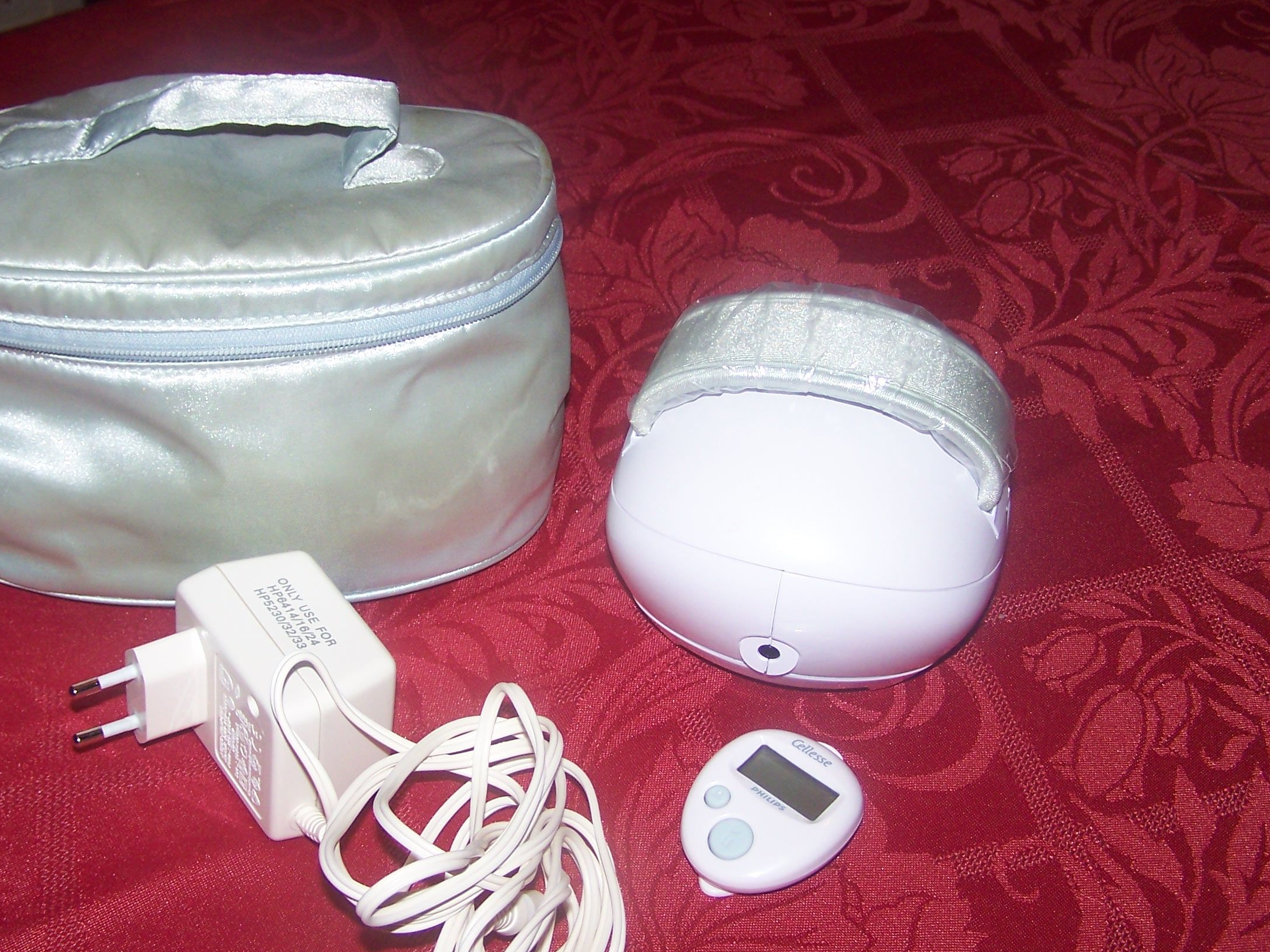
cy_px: 493
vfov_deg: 27.0
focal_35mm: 54
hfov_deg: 35.5
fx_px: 1981
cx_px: 525
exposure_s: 1/60
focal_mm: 6.3
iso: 80
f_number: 2.8
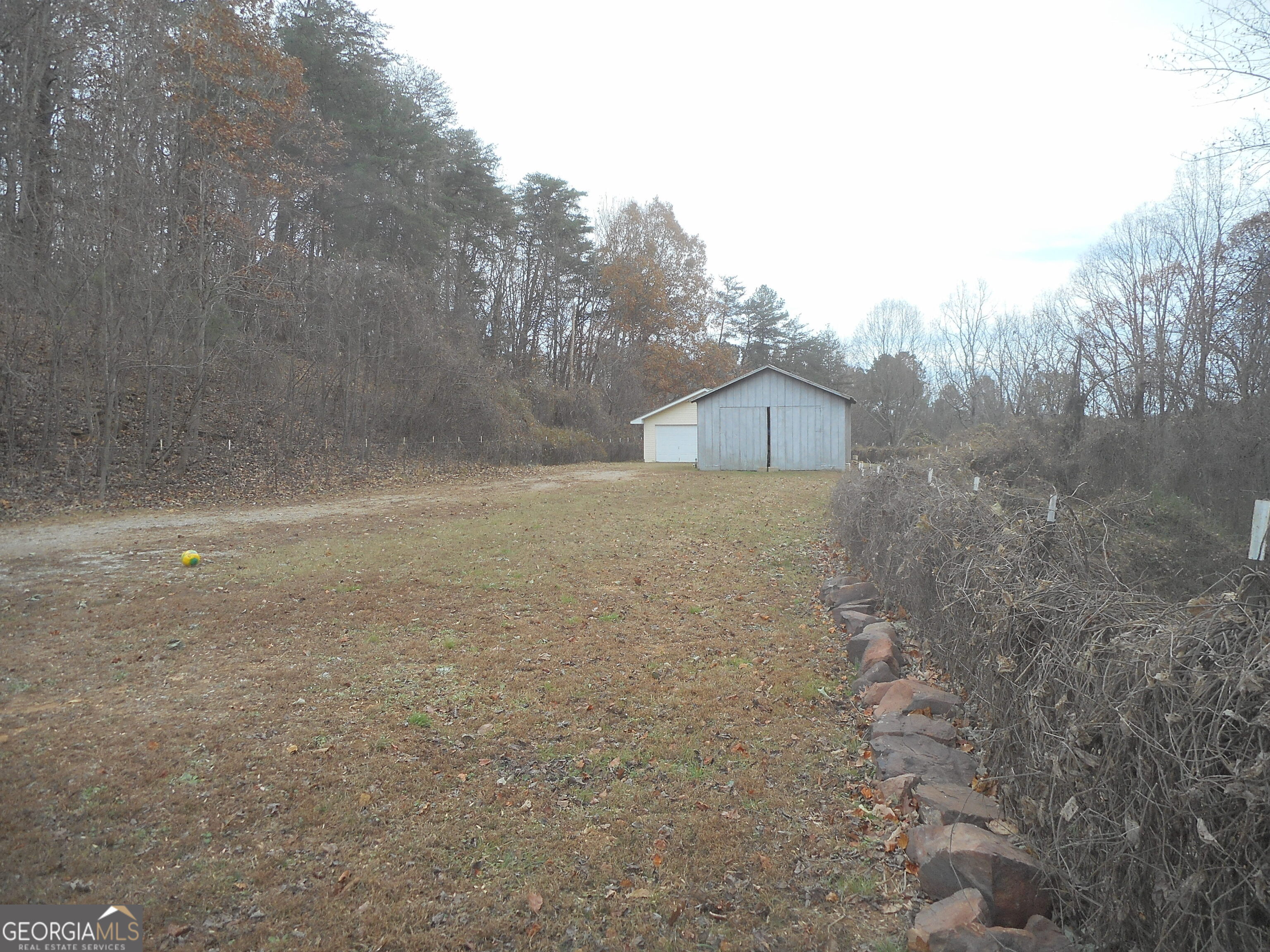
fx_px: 917
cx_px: 635
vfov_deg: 54.9
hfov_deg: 69.4
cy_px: 476
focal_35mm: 25
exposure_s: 1/100
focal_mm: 4.5
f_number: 3.7
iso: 80
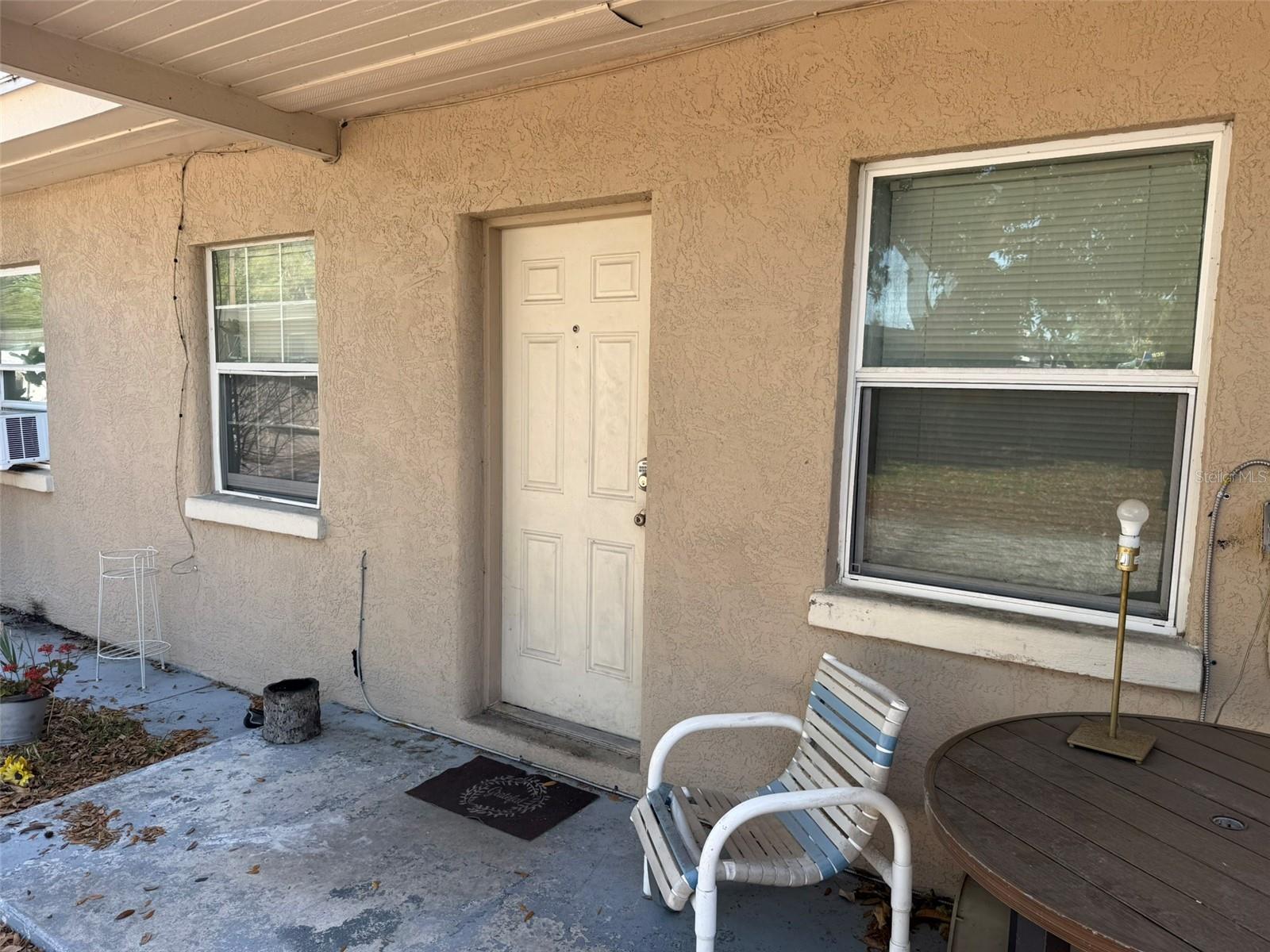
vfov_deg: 56.8
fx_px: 881
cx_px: 635
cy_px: 476
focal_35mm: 24
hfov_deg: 71.6
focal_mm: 6.76
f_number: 1.78
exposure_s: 1/660
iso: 80
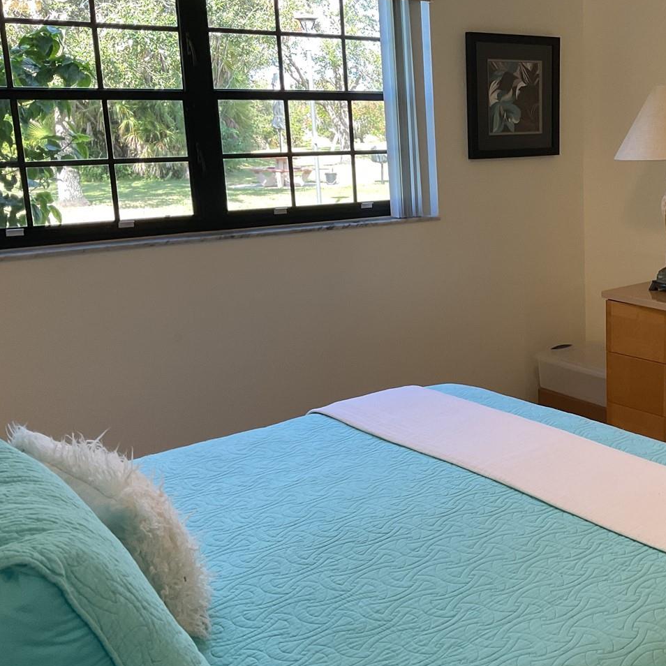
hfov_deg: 37.9
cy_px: 334
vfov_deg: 39.2
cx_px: 524
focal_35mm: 43
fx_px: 936
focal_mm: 3
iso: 64
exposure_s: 1/120
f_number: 1.8
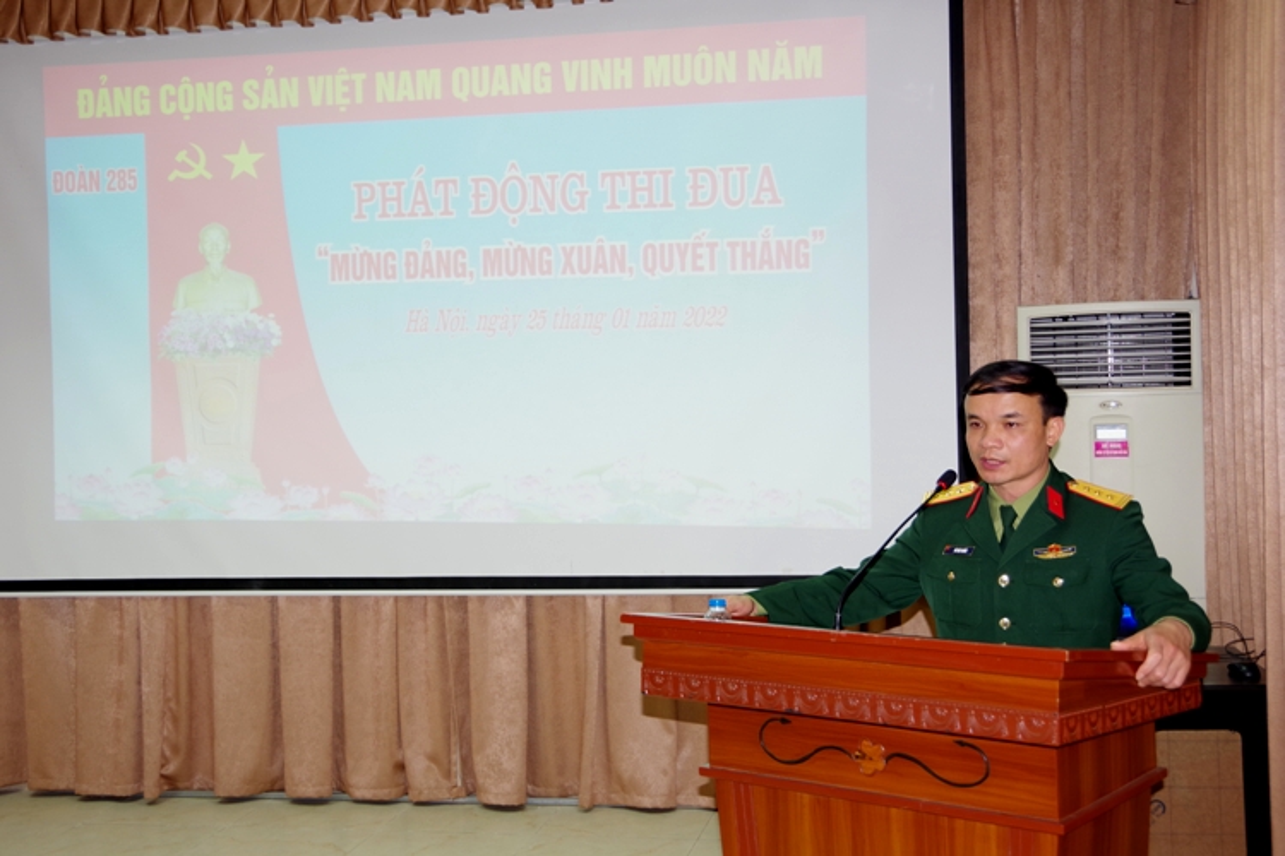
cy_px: 428
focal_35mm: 46
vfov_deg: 29.2
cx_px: 642
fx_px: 1642
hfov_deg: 42.7
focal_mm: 31
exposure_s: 1/25
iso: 400
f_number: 4.5
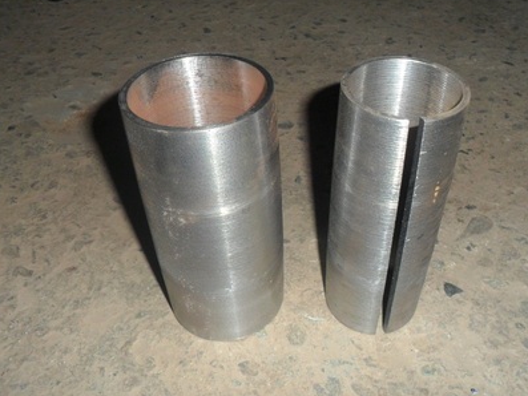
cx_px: 289
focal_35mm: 34
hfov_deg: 53.9
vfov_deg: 41.8
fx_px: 519
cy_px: 200
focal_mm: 4.9
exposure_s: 1/45
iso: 80
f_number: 8.9
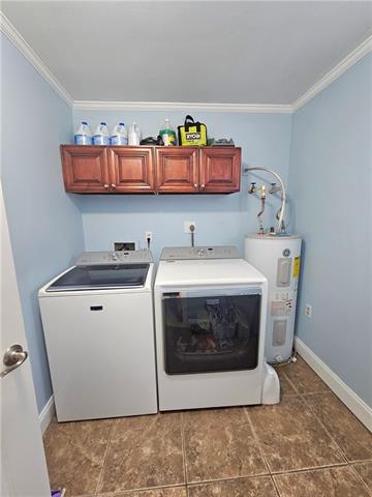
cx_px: 186
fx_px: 186
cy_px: 248
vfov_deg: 106.2
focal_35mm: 13
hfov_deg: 89.9
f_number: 2.2
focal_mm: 2.2
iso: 400
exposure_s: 1/60.2
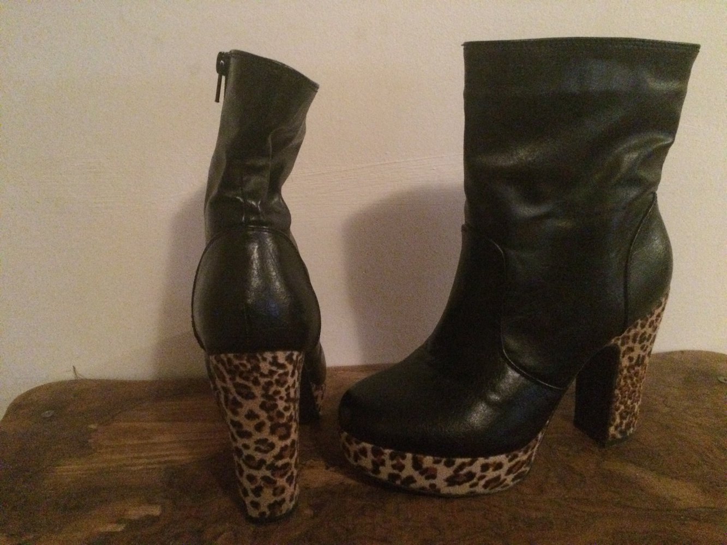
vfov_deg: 48.2
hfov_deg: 61.7
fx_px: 609
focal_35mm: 29
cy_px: 272
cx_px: 364
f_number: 2.2
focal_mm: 4.15
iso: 1250
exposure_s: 1/17
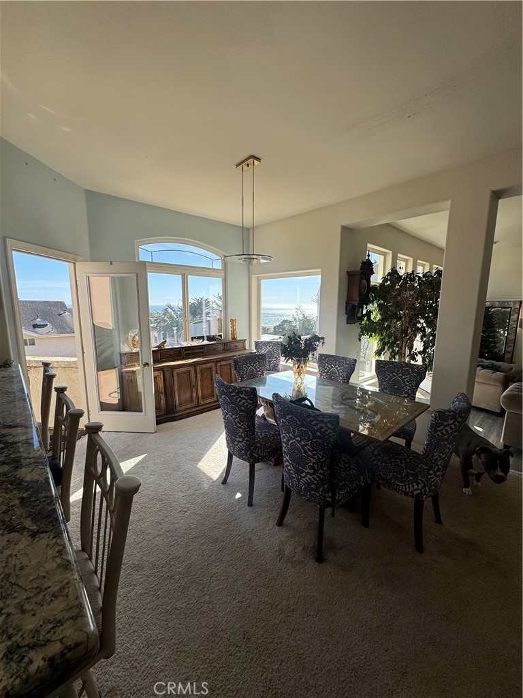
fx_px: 282
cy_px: 349
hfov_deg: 85.7
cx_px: 262
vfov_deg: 102.1
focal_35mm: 14
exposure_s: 1/749
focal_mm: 2.22
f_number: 2.2
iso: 50
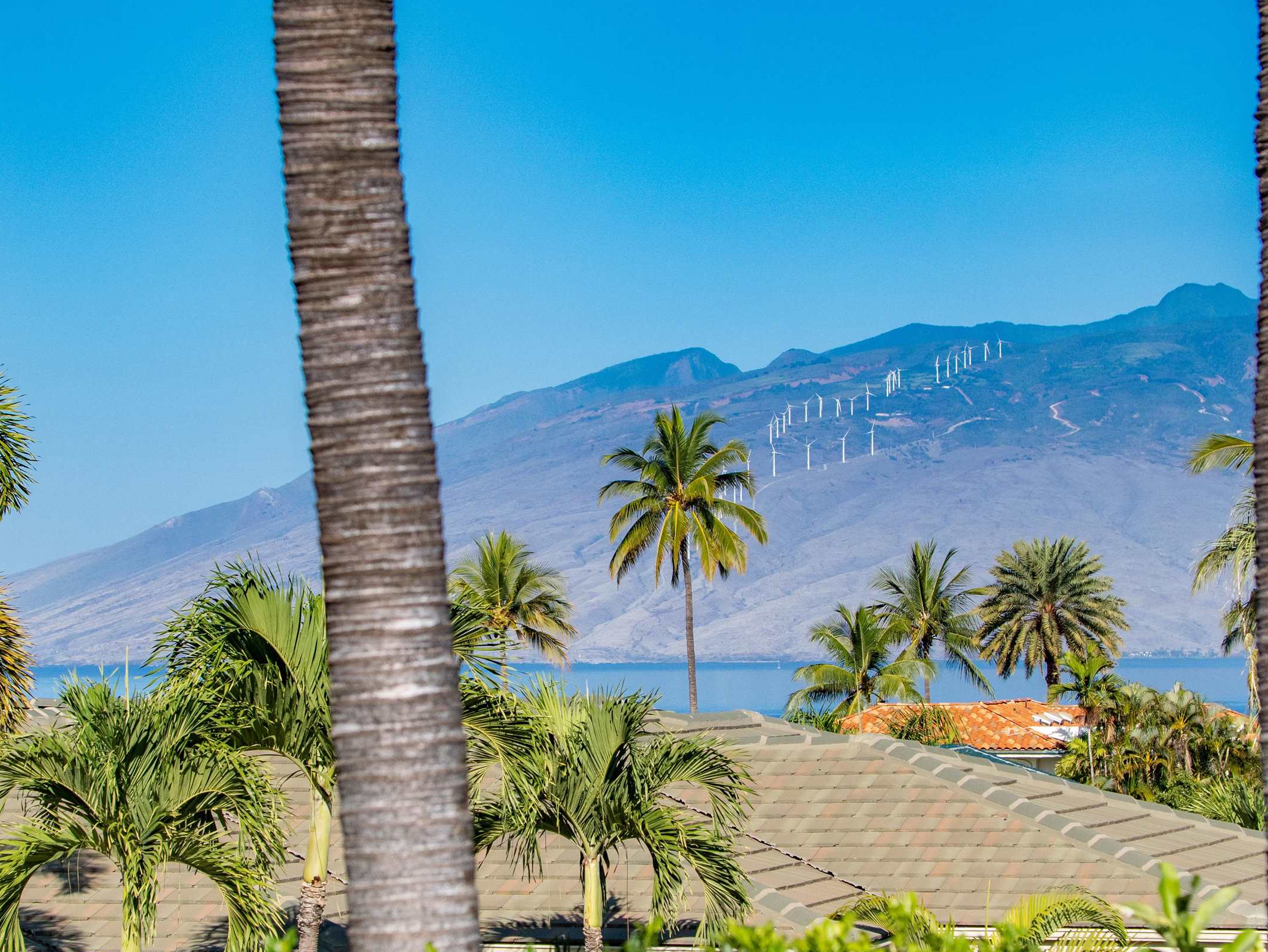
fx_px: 5570
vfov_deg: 9.8
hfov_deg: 13.0
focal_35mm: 152
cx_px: 570
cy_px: 643
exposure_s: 1/800
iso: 400
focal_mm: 53
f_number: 5.6
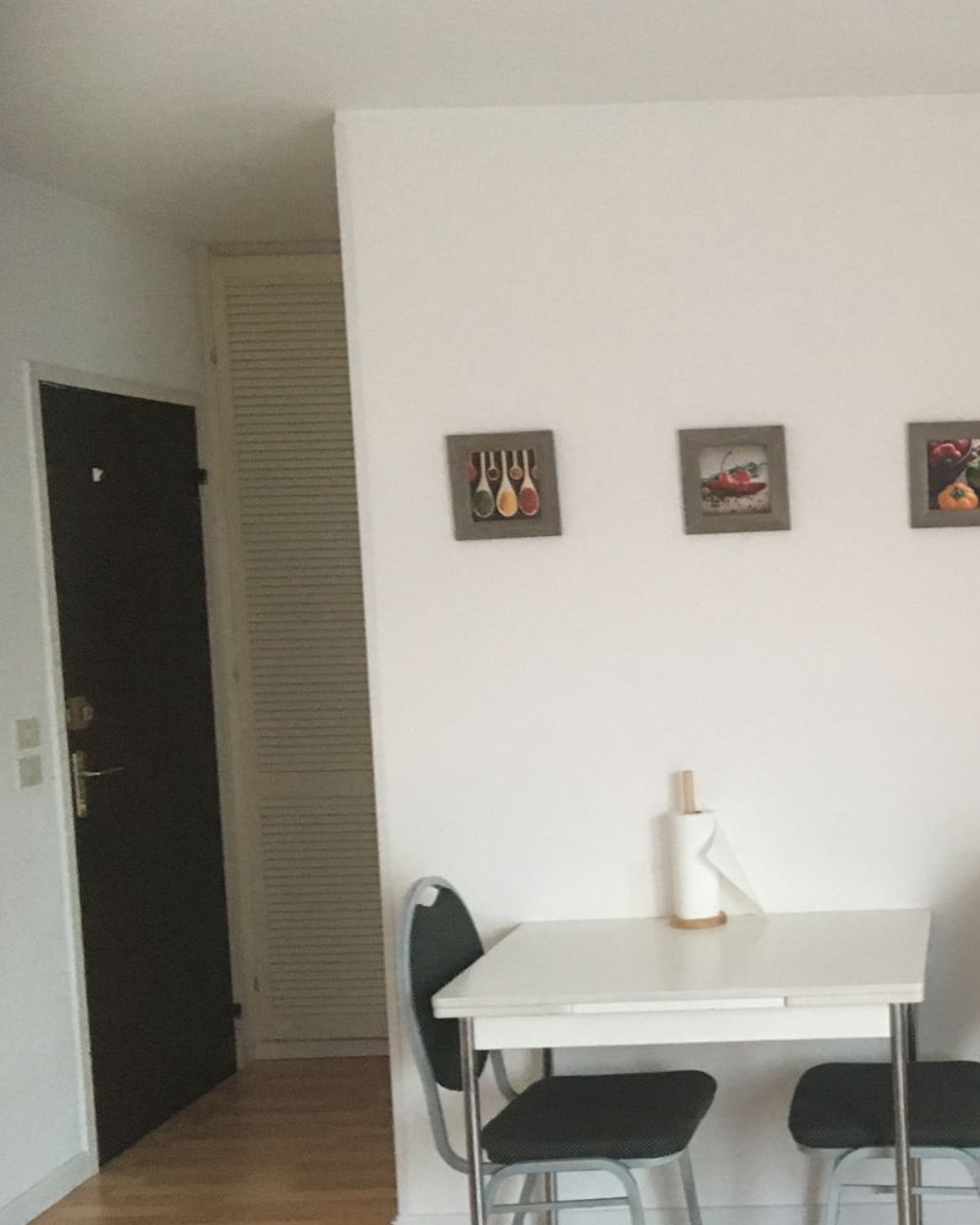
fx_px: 1668
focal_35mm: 46
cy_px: 705
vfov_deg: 40.2
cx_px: 953
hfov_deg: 30.7
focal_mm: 4.15
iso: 200
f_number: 2.2
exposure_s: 1/17
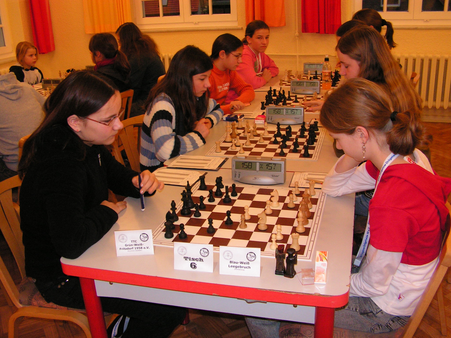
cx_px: 226
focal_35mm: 36
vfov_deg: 39.7
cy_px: 169
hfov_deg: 51.4
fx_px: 469
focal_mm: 6
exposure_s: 1/40
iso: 200
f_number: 3.2
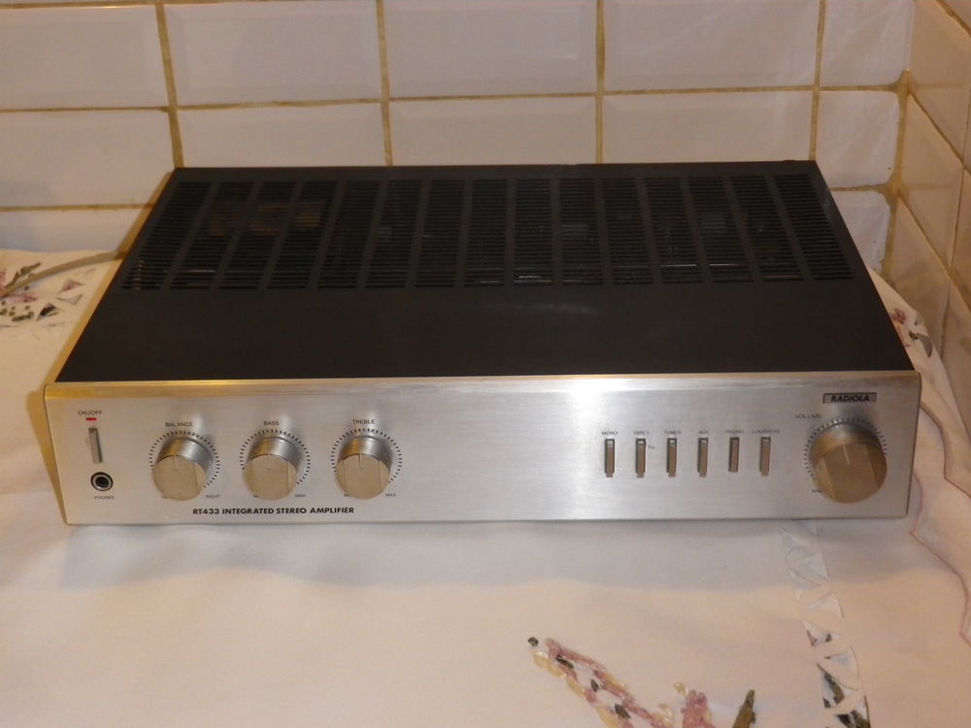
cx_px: 486
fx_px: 1487
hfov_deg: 36.2
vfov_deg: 27.5
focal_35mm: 53
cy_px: 364
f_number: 4.4
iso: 400
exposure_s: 1/60
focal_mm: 9.5
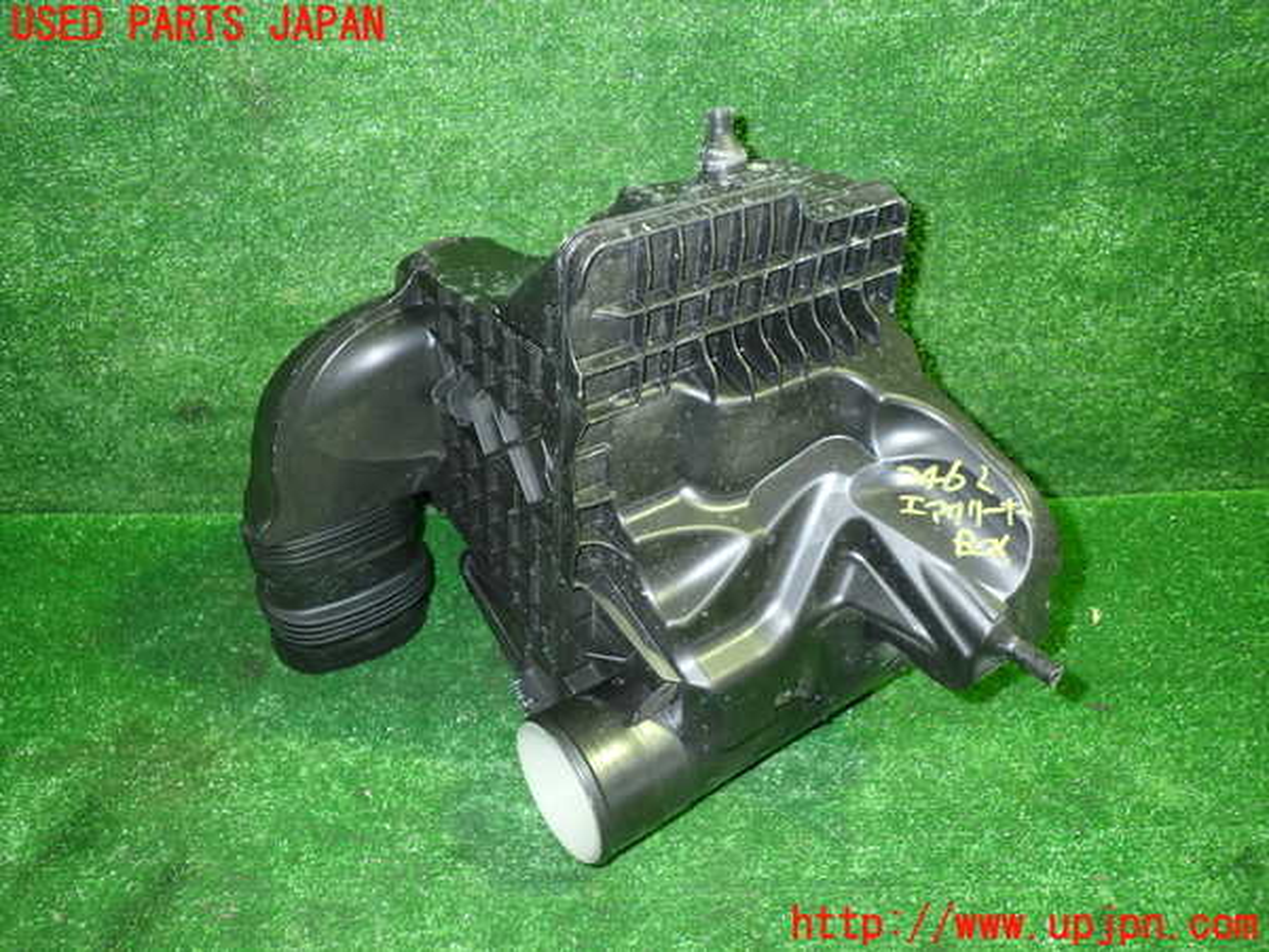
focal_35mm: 28
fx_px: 1026
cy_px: 476
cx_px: 634
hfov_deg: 63.4
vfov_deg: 49.7
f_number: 2.2
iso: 200
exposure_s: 1/30
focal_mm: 5.05
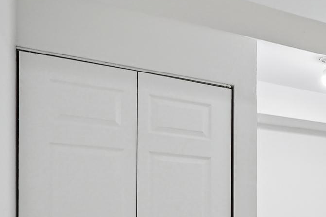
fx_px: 444
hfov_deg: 27.9
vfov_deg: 25.7
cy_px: 232
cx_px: 483
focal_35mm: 49
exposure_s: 1/100
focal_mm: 16
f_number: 8
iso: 800
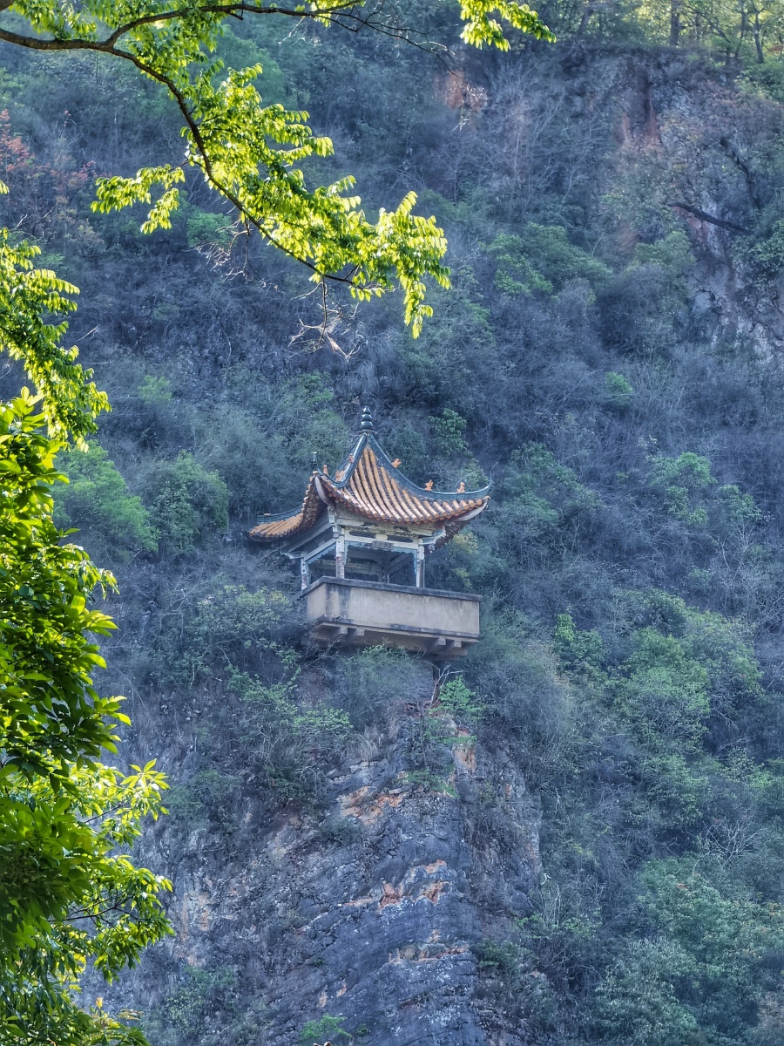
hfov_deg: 5.5
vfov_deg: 7.4
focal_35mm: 268
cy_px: 523
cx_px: 392
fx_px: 8093
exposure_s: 1/50
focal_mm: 28.21
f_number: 4.4
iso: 100
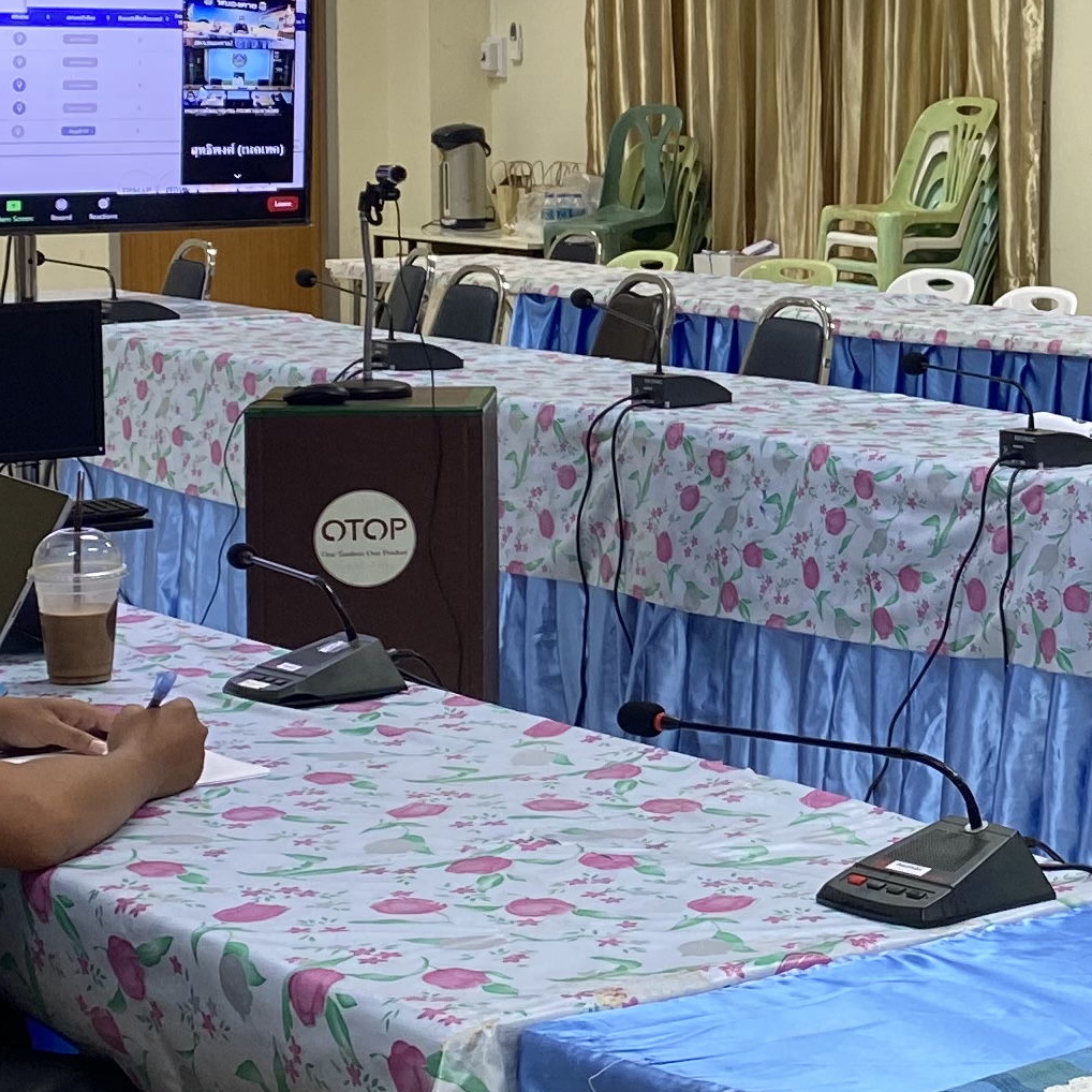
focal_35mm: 91
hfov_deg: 18.3
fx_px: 3248
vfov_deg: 19.0
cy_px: 375
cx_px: 1246
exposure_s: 1/50
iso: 80
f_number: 1.8
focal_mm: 4.25
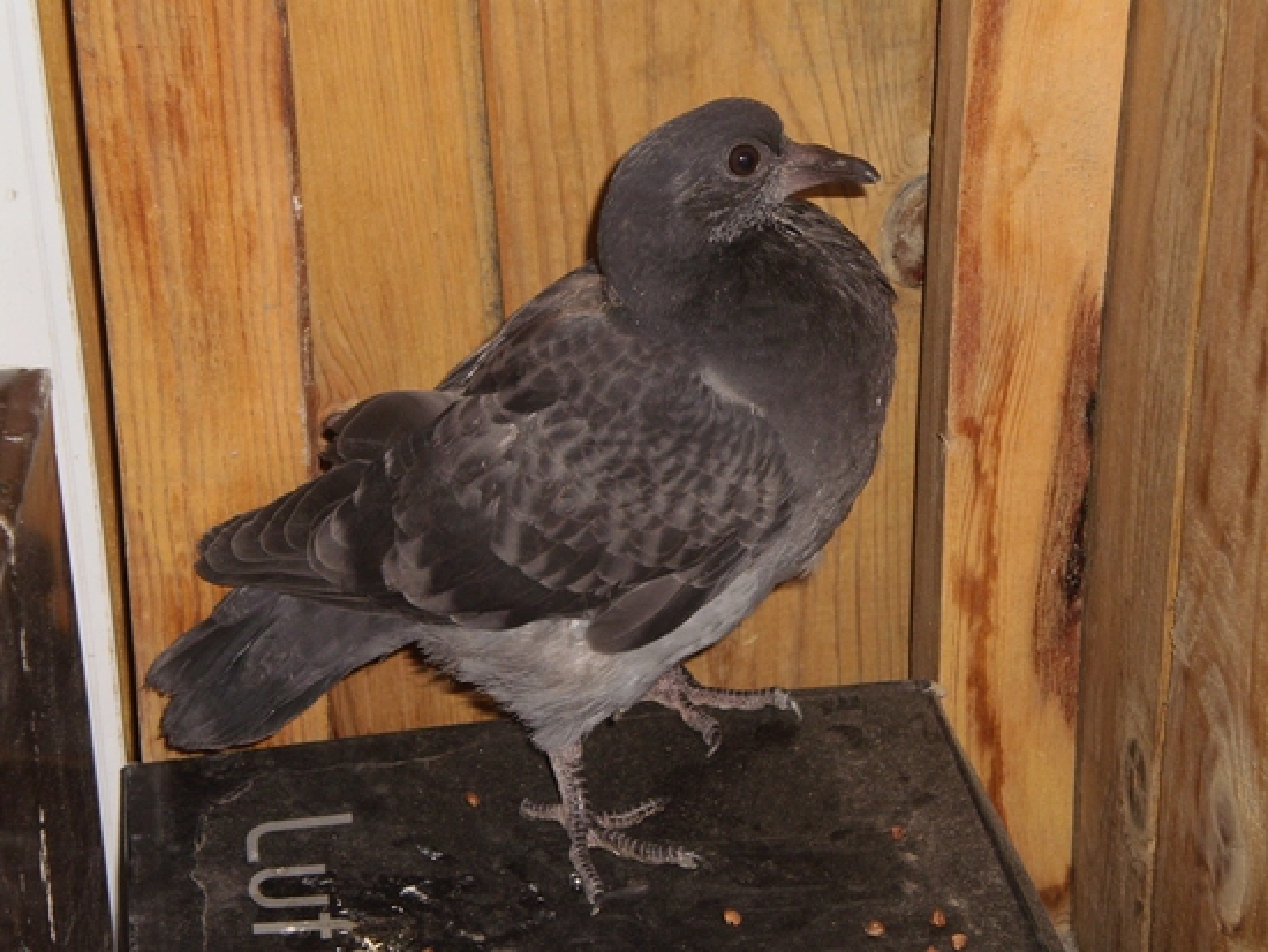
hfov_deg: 22.5
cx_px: 634
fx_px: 3188
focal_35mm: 87
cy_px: 476
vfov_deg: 17.0
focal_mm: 15.3
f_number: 5.3
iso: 125
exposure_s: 1/60
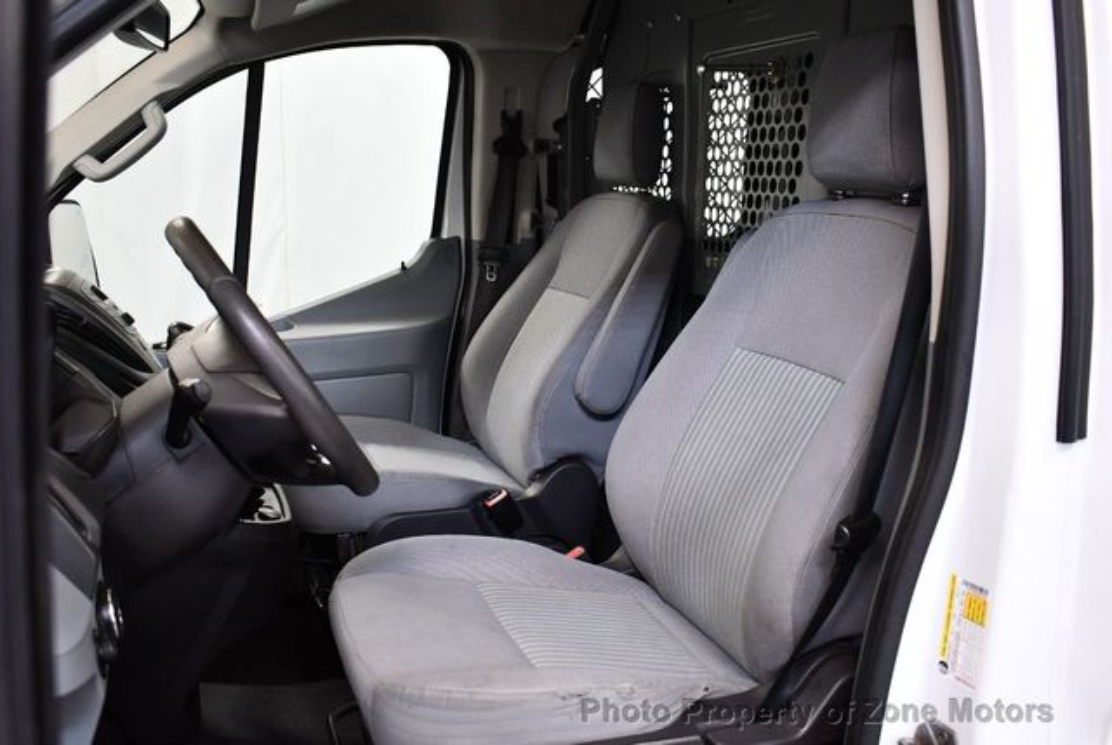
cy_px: 372
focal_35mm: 36
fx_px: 1114
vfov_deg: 37.0
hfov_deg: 53.1
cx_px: 556
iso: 1250
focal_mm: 18
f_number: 3.5
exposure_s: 1/125
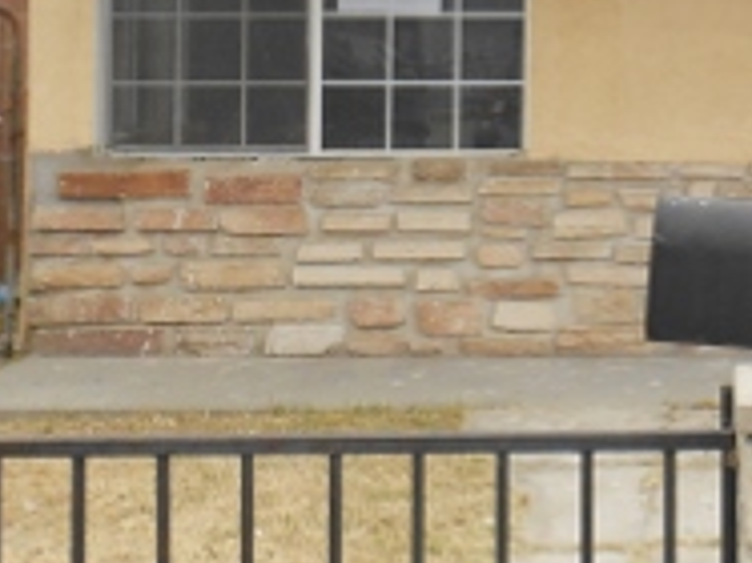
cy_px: -60
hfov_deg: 20.7
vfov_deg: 16.1
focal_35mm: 89
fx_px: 1932
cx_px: 881
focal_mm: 4.7
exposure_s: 1/640
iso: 80
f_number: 3.4
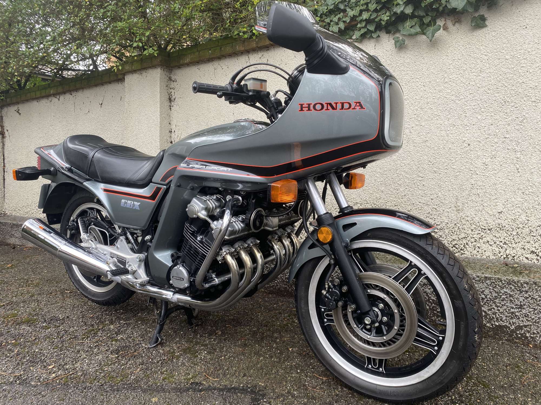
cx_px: 270
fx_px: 406
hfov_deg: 67.3
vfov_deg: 53.1
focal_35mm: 26
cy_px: 202
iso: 50
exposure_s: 1/122
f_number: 1.8
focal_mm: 4.25
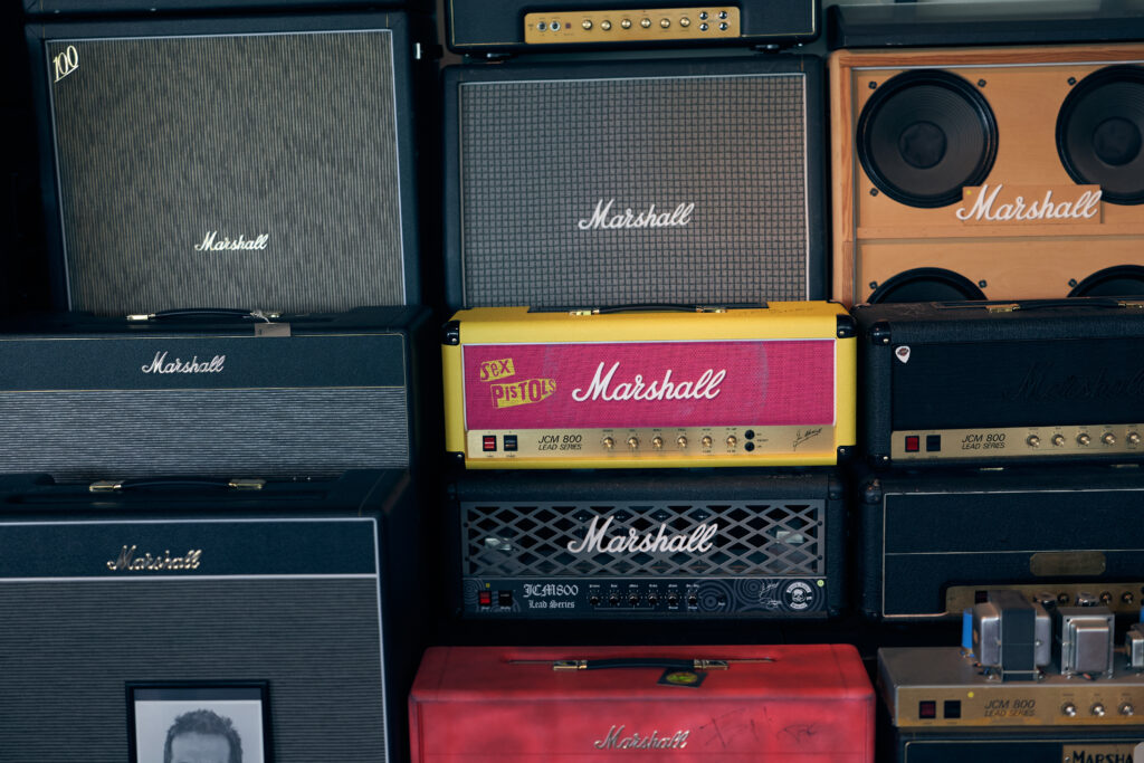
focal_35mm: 50
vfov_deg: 27.0
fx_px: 1589
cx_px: 572
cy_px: 382
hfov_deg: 39.6
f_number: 1.4
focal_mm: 50
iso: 800
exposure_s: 1/640
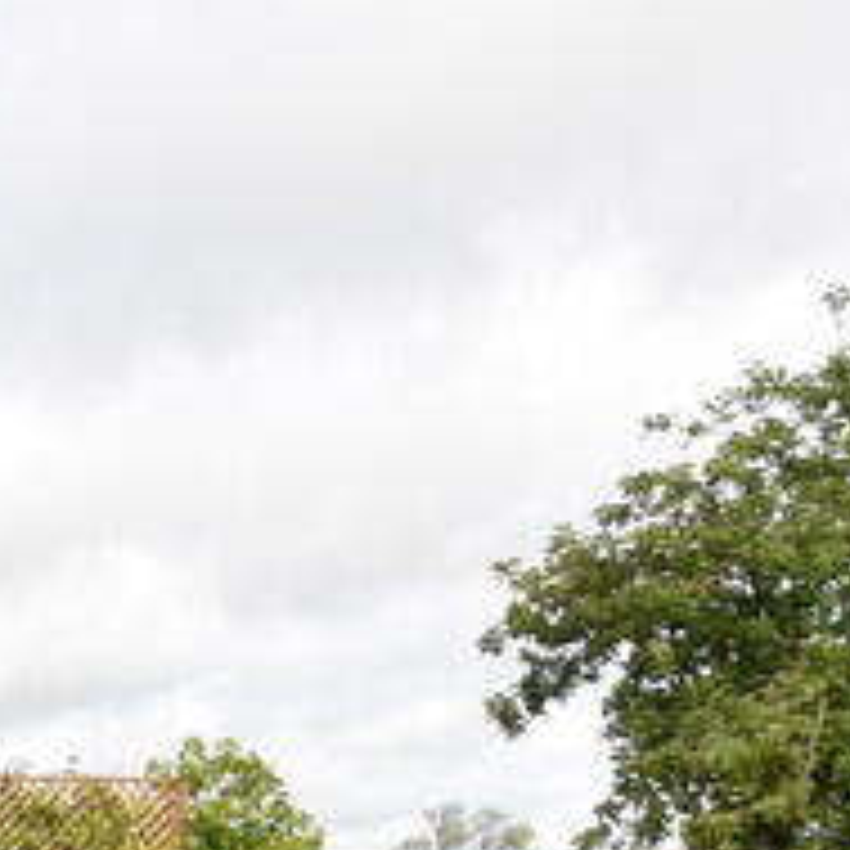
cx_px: -562
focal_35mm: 69
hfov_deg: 20.0
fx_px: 1917
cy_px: 1302
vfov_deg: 20.9
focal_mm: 10
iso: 100
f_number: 6.3
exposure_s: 1/200
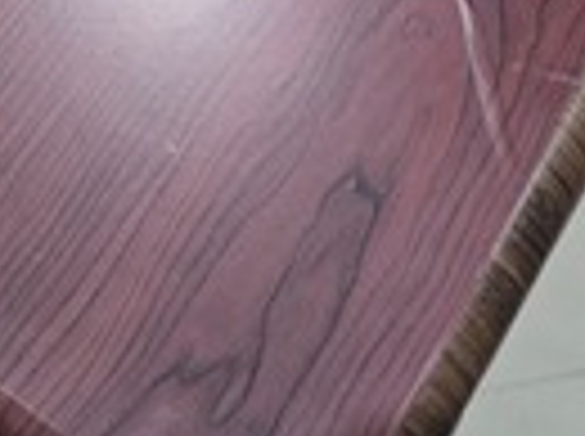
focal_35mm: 81
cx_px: 173
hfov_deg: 24.0
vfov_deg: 17.4
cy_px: -79
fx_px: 1366
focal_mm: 6.3
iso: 800
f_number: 1.7
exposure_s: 1/60
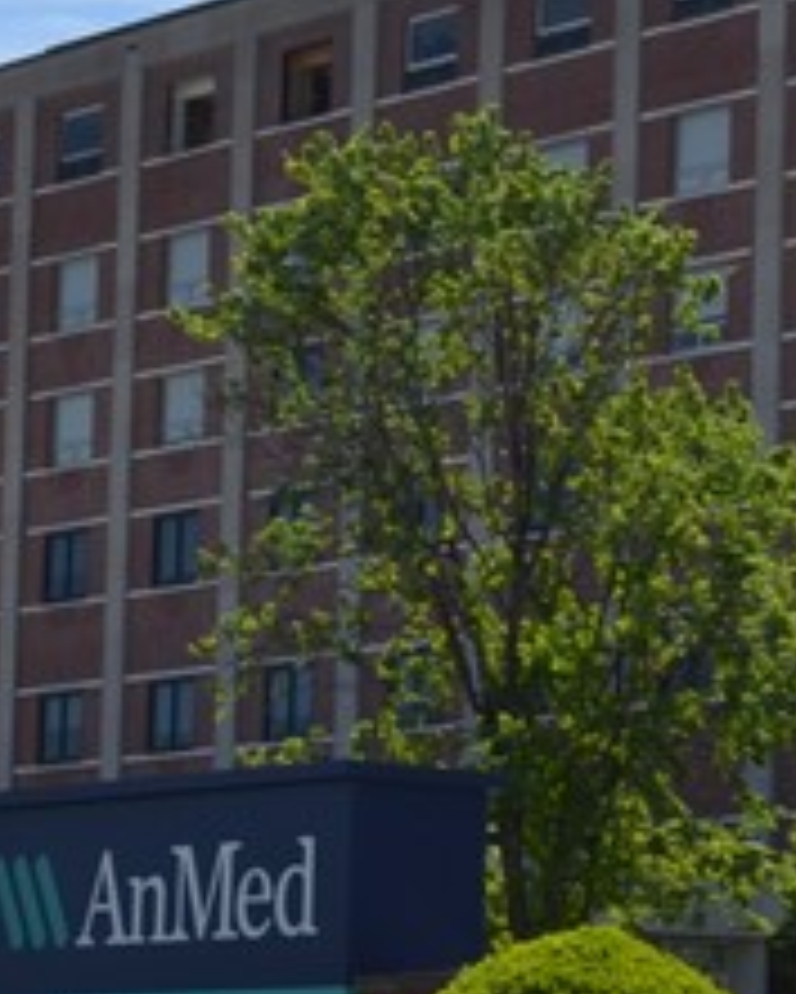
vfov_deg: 11.6
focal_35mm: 166
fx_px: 4885
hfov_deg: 9.1
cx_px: 1120
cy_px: 675
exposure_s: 1/200
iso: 100
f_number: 9
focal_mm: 24
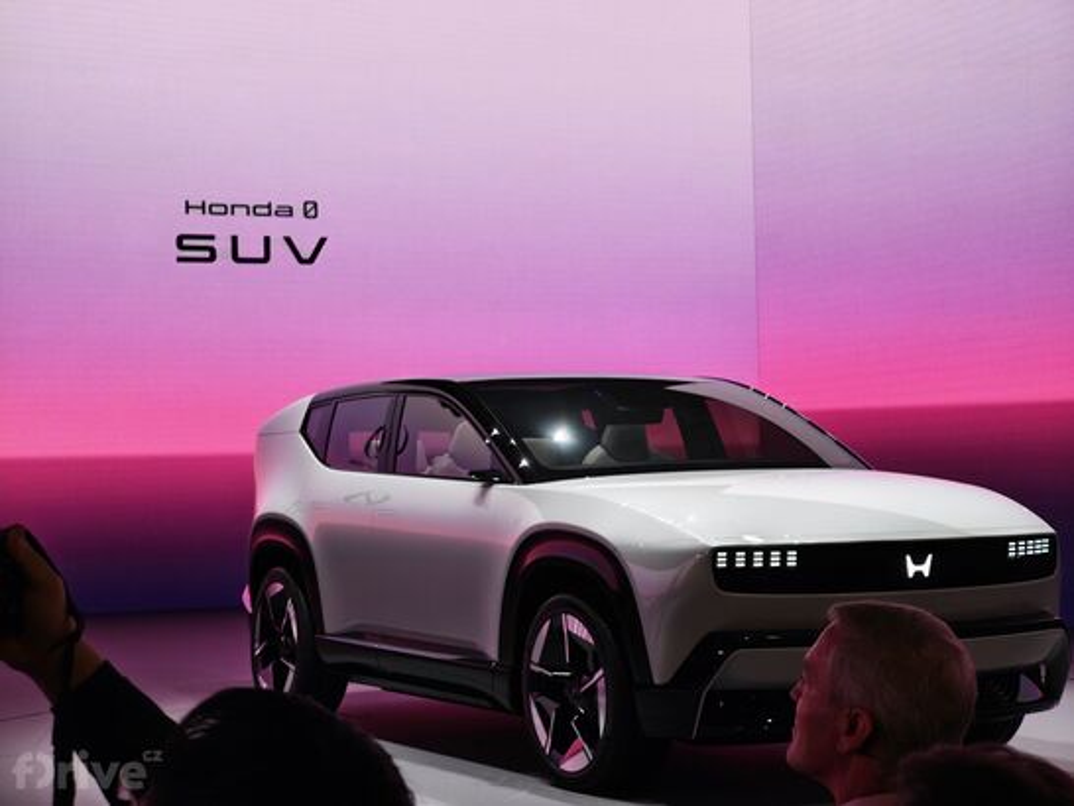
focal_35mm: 75
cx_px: 537
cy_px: 403
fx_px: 2328
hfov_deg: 26.0
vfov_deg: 19.7
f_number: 1.8
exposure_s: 1/134
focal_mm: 12.28
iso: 50
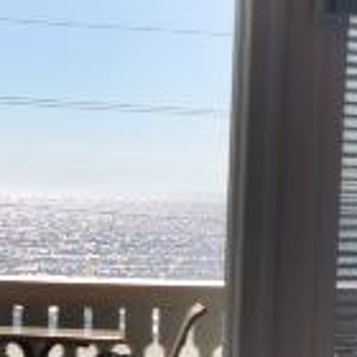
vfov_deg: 13.0
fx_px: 1552
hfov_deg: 12.9
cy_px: 316
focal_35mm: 133
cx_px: -13
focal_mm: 4.12
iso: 50
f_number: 2.4
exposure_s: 1/5435
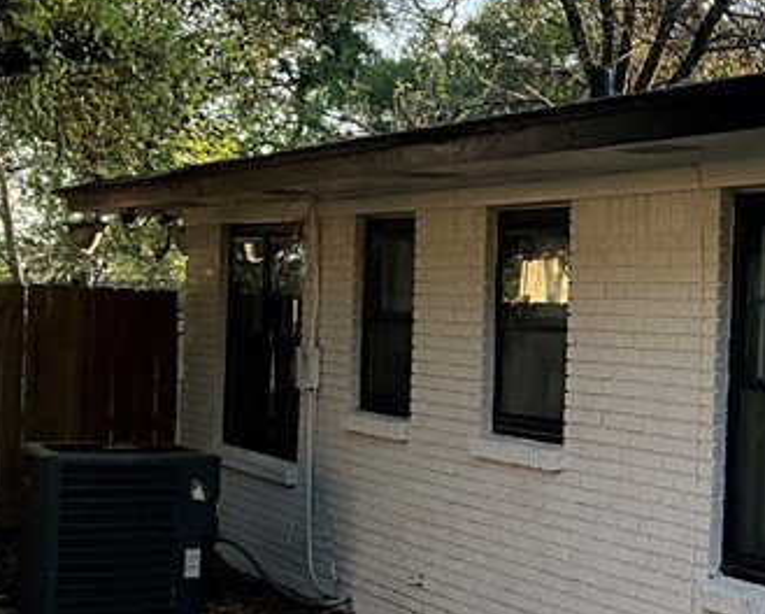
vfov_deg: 17.5
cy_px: 356
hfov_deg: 19.6
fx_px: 1995
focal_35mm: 88
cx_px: 1063
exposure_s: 1/491
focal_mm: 3
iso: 25
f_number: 1.8
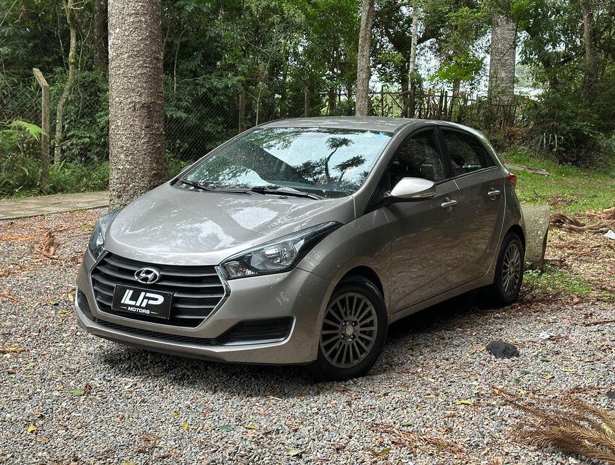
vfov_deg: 30.4
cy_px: 232
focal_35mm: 48
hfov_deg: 39.5
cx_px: 308
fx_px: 856
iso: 250
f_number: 1.78
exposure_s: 1/60
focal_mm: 6.86
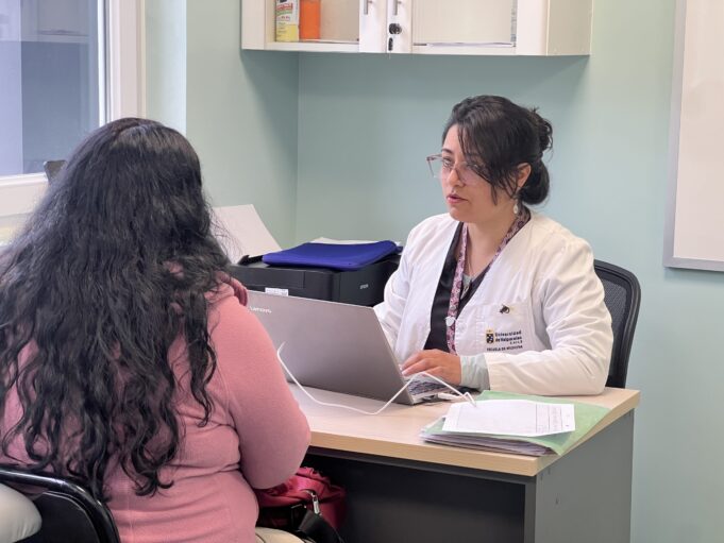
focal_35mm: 77
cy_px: 272
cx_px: 362
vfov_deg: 19.1
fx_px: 1611
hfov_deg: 25.3
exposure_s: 1/50
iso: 200
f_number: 2.8
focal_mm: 9
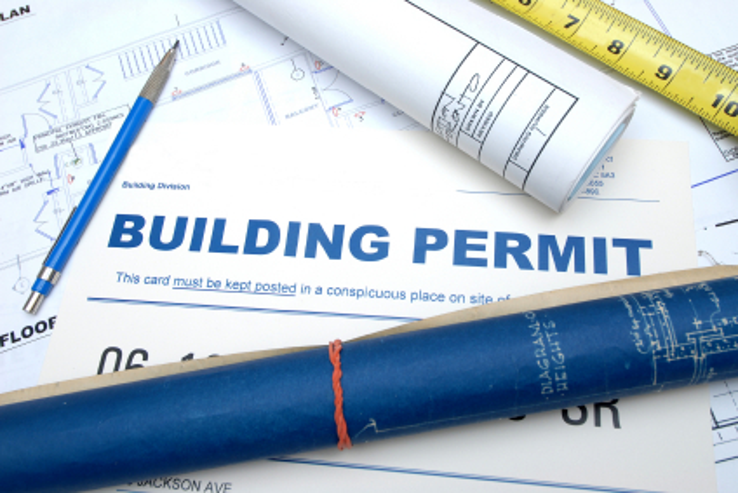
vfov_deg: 36.9
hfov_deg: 53.1
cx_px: 369
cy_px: 246
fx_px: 738
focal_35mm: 36
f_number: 10
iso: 100
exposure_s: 1/160
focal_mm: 24
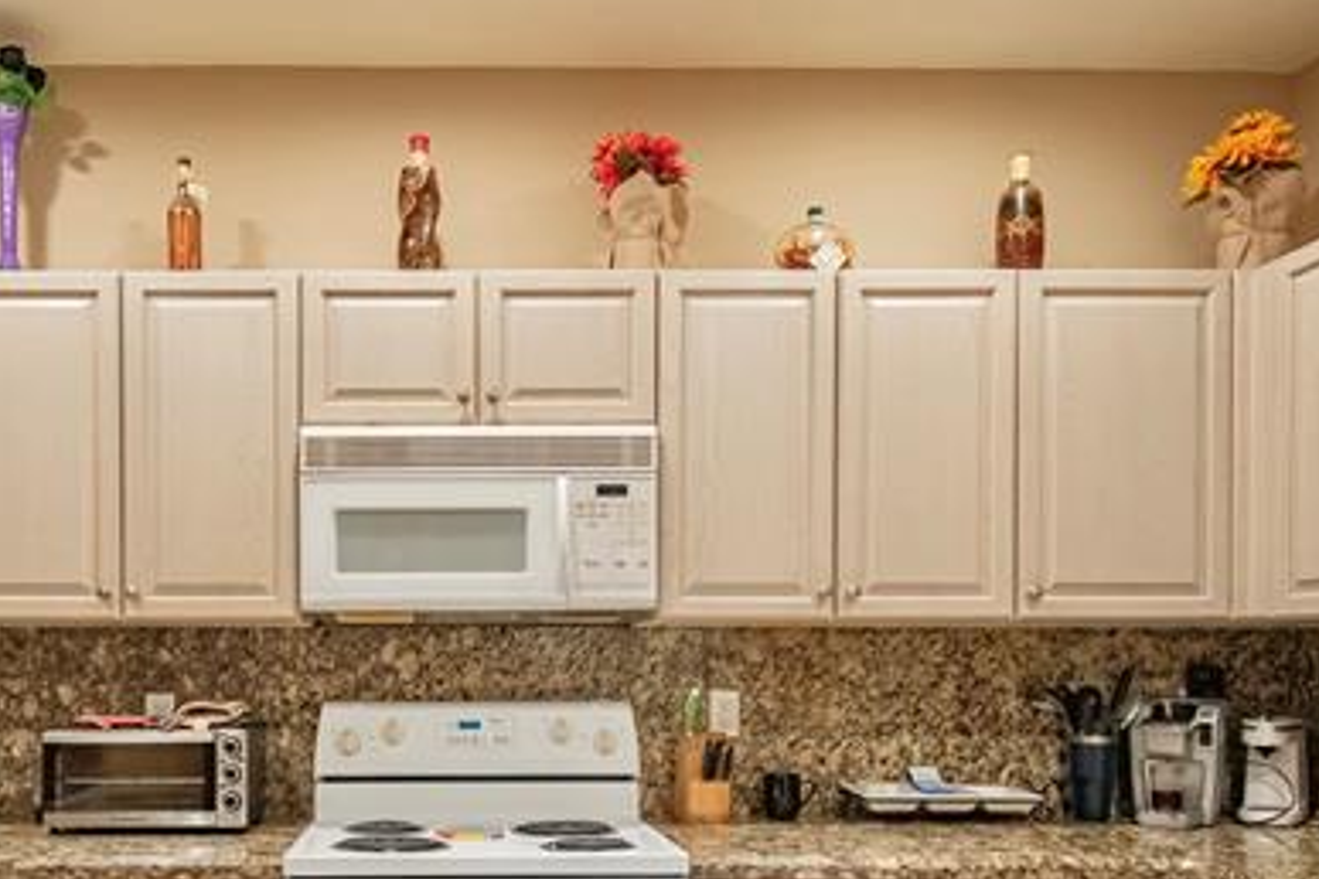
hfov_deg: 58.8
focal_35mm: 31
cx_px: 429
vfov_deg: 41.1
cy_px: 659
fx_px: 1136
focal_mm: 10
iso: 3200
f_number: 4.5
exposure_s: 1/100
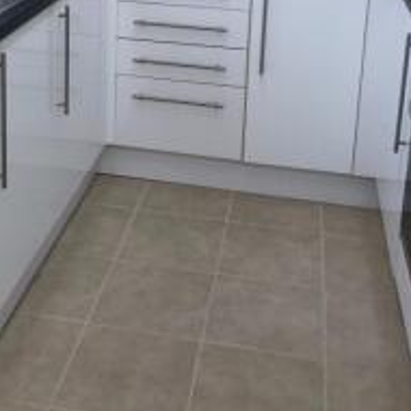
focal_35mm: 57
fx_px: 766
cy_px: 3
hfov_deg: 29.9
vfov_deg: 28.3
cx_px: 145
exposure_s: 1/50
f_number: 1.8
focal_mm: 3.99
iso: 25
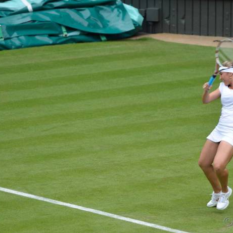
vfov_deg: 2.7
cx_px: 165
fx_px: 5003
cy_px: 116
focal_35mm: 657
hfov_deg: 2.7
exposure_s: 1/500
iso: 200
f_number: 5.3
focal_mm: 340
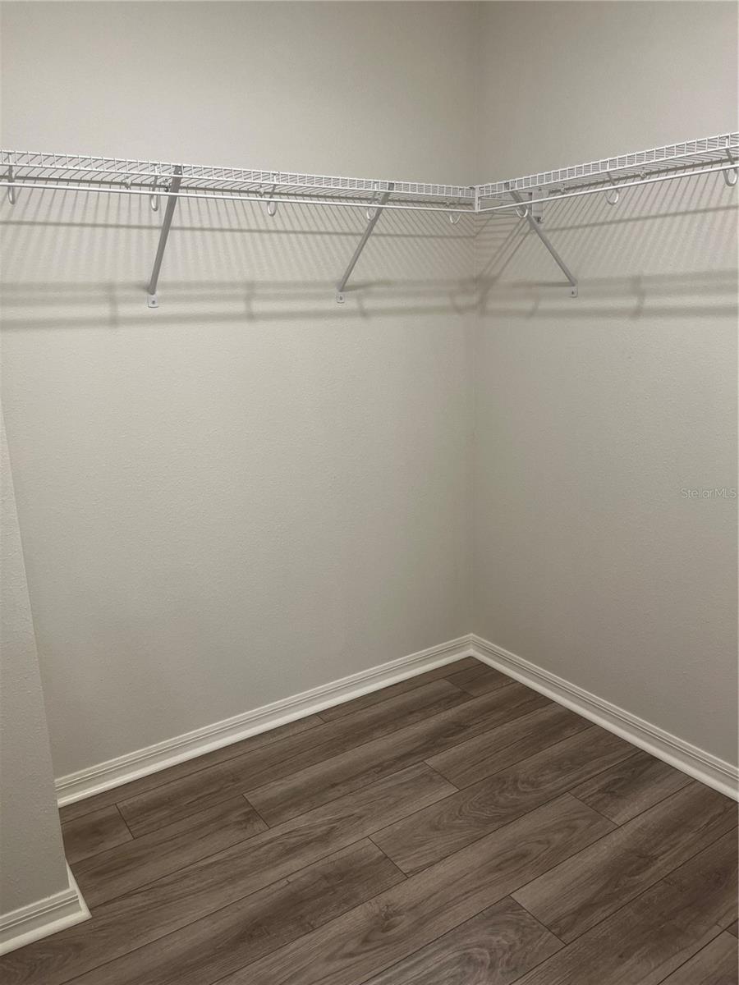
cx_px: 370
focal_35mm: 26
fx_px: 740
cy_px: 492
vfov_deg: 67.3
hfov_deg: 53.1
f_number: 1.6
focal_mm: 5.1
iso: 80
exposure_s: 1/60
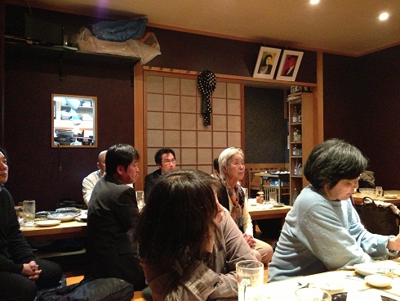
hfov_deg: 55.3
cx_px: 200
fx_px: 382
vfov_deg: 43.0
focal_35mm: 33
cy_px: 150
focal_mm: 4.13
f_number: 2.4
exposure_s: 1/15
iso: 800
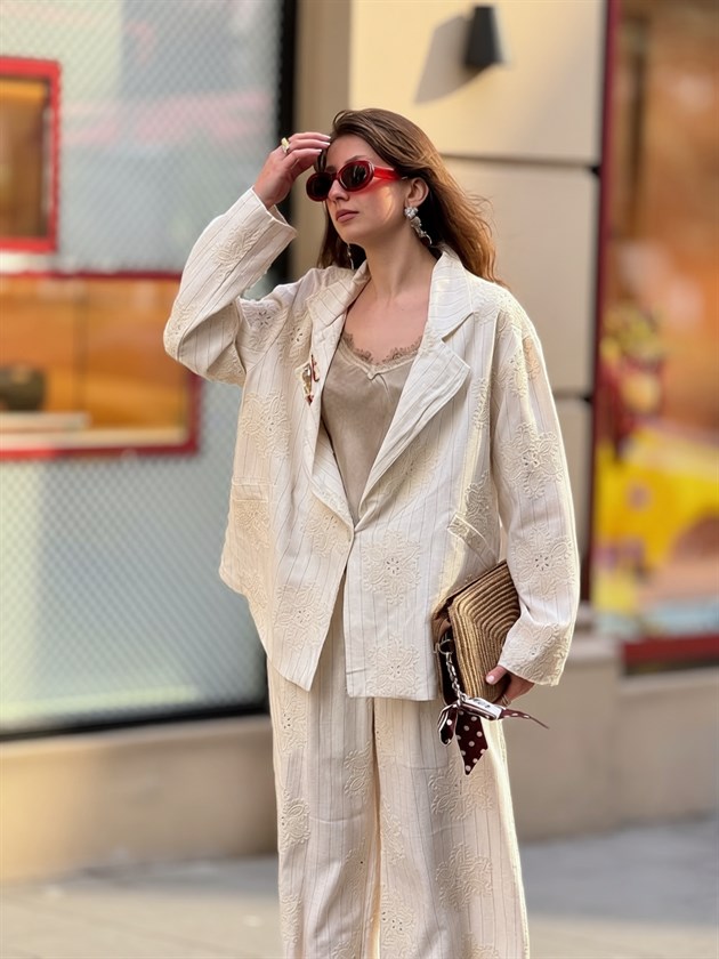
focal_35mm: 120
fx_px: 3323
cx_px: 360
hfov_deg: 12.3
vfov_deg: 16.4
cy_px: 480
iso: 50
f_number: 2.8
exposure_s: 1/150
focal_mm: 15.66
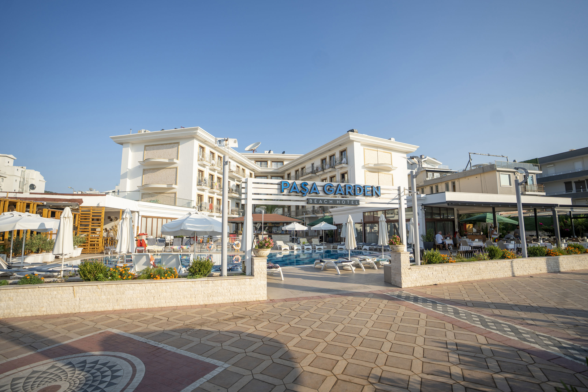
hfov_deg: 96.7
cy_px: 196
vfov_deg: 73.7
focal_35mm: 16
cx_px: 294
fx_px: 261
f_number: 2.8
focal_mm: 16
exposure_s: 1/1600
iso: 100
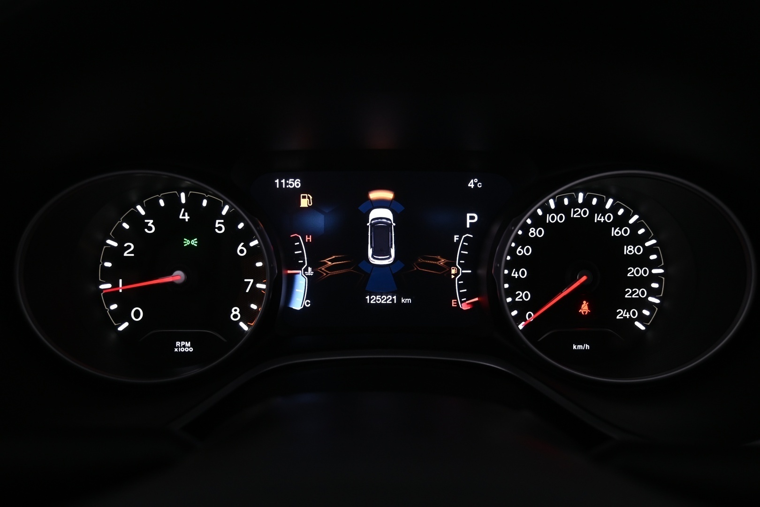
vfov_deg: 43.6
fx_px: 633
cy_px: 254
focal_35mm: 30
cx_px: 380
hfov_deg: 61.9
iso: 400
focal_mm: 20
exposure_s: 1/40
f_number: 3.8
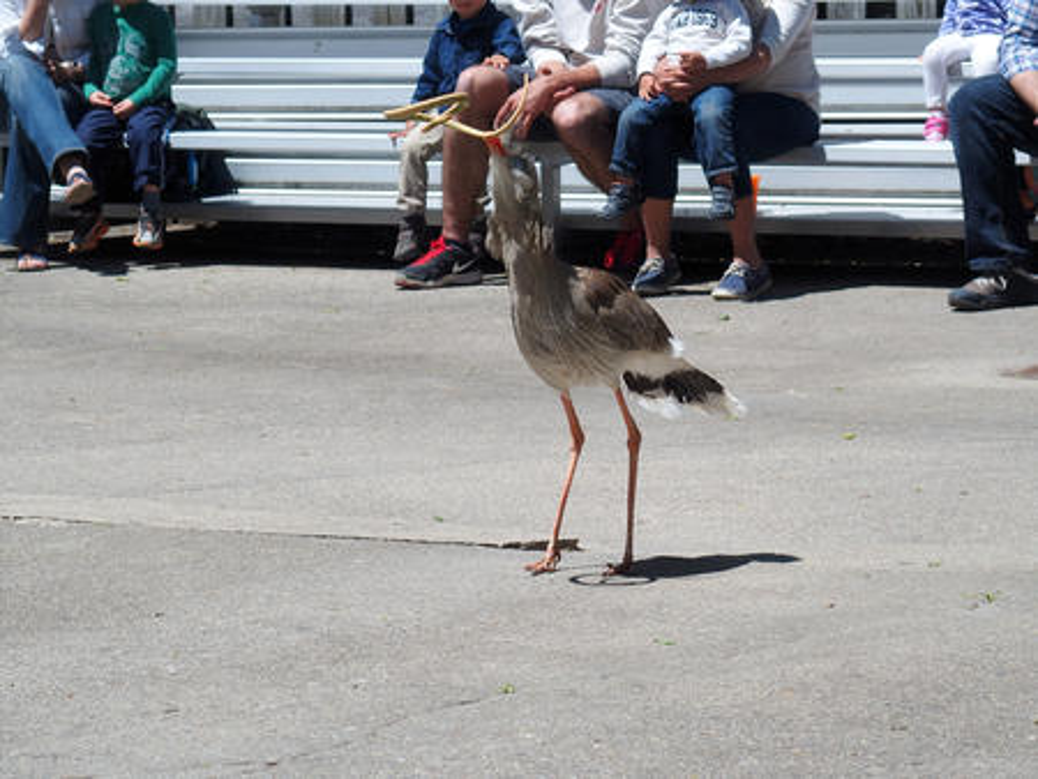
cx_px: 519
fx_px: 4500
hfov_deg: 13.2
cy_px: 390
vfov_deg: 9.9
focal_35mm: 150
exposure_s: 1/1000
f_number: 4
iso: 100
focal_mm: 31.8
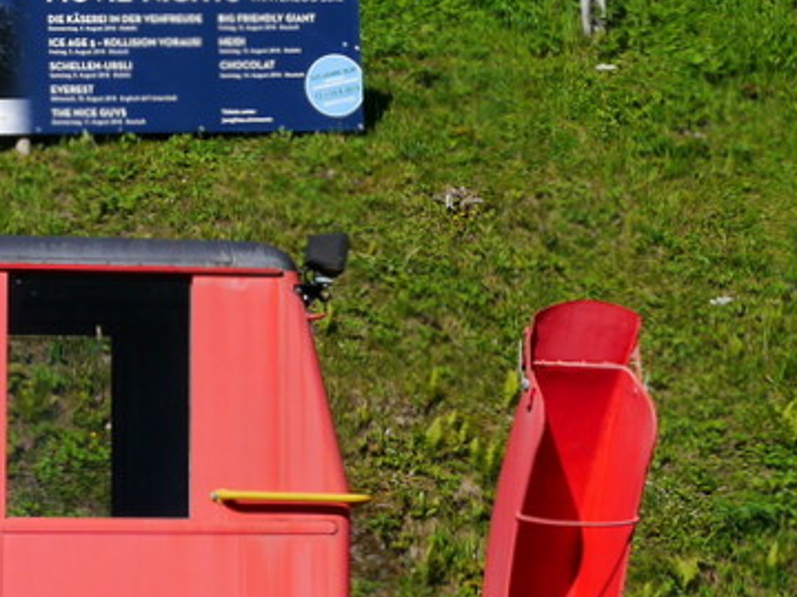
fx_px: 3844
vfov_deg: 8.8
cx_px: 107
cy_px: 701
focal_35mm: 167
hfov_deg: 11.8
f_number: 9
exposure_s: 1/400
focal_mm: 25
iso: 160
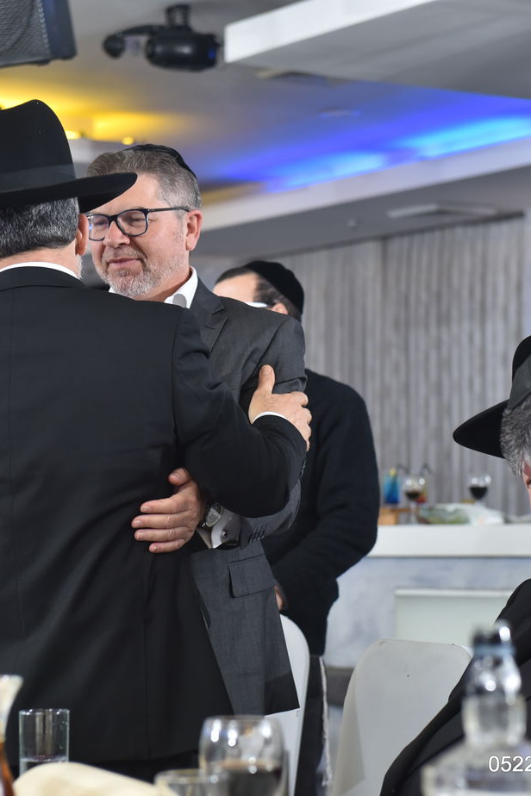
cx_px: 264
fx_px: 2345
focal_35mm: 106
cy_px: 398
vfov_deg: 19.3
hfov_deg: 12.9
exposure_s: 1/125
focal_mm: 70
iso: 800
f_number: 4
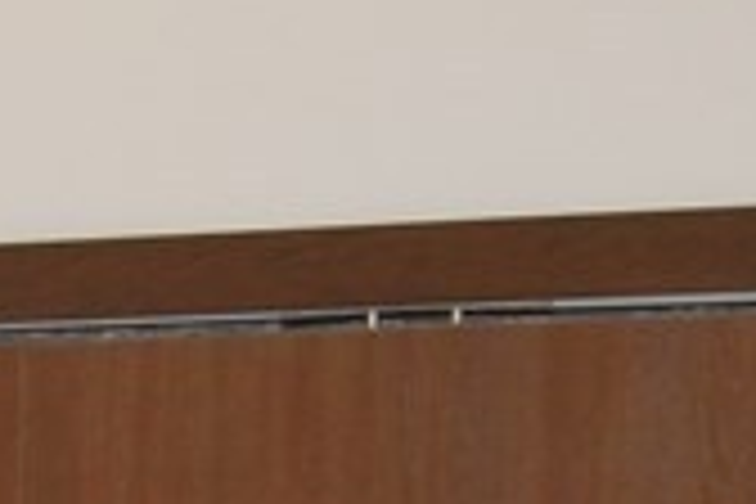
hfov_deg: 7.2
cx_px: -925
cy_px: 1458
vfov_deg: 4.9
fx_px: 5691
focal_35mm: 271
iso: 800
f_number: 4
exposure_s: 1/60
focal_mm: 28
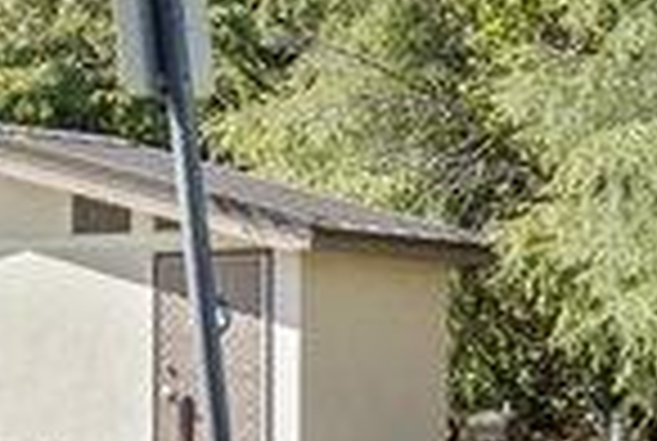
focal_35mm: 239
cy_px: 457
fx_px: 4371
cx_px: -670
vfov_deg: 5.8
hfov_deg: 8.2
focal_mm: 35
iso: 100
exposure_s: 1/30
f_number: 8
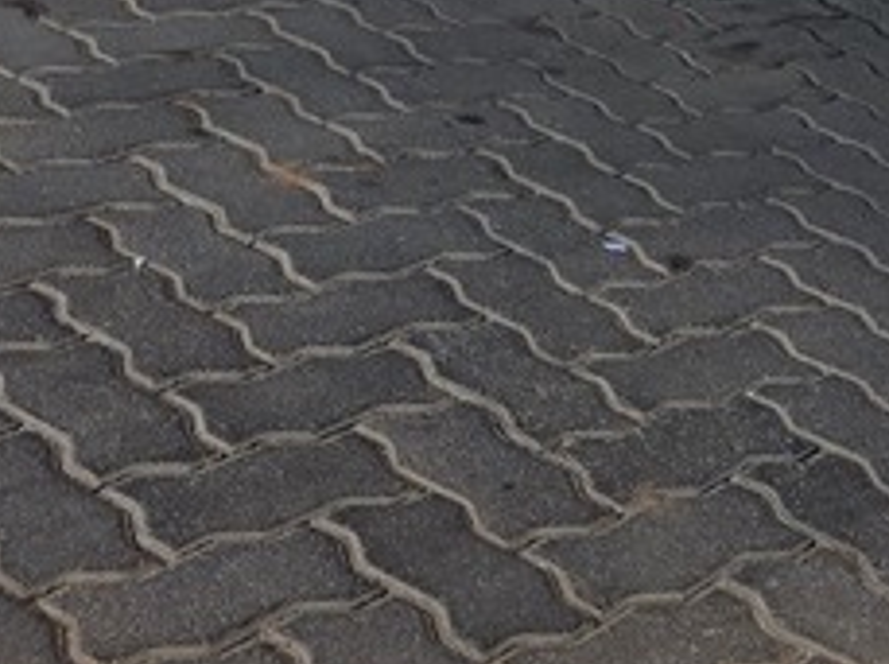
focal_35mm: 103
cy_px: -648
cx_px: 1215
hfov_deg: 17.7
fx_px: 2641
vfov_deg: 12.6
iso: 40
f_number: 1.7
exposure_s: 1/180
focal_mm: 6.25
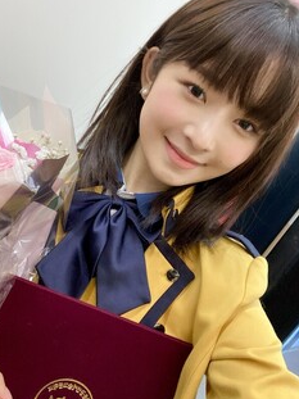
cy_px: 192
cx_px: 112
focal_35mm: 31
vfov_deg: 58.4
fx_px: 357
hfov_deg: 45.0
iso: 400
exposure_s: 1/40
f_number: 2.2
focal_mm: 2.71
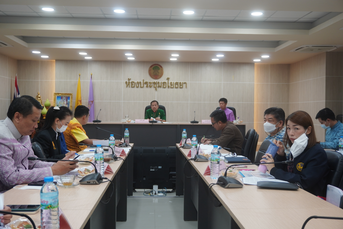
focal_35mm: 39
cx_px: 172
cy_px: 114
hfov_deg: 49.6
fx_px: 372
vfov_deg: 34.2
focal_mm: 26
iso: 320
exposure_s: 1/40
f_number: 4.5
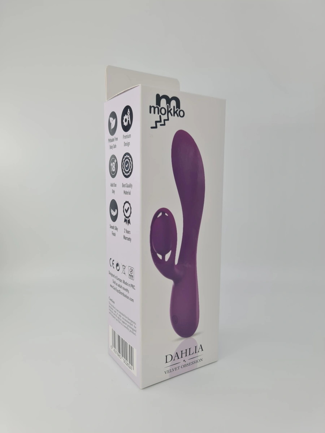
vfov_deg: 69.4
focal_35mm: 25
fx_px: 313
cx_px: 162
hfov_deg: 54.9
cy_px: 216
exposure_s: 1/250
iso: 50
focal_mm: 7
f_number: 1.8
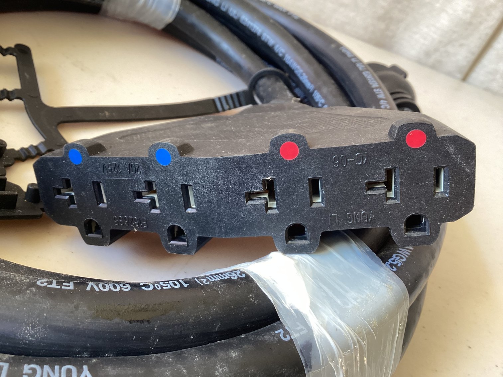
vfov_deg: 45.4
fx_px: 450
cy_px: 188
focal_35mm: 31
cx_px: 252
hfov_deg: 58.3
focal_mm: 3.3
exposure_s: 1/60
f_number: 2.4
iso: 100
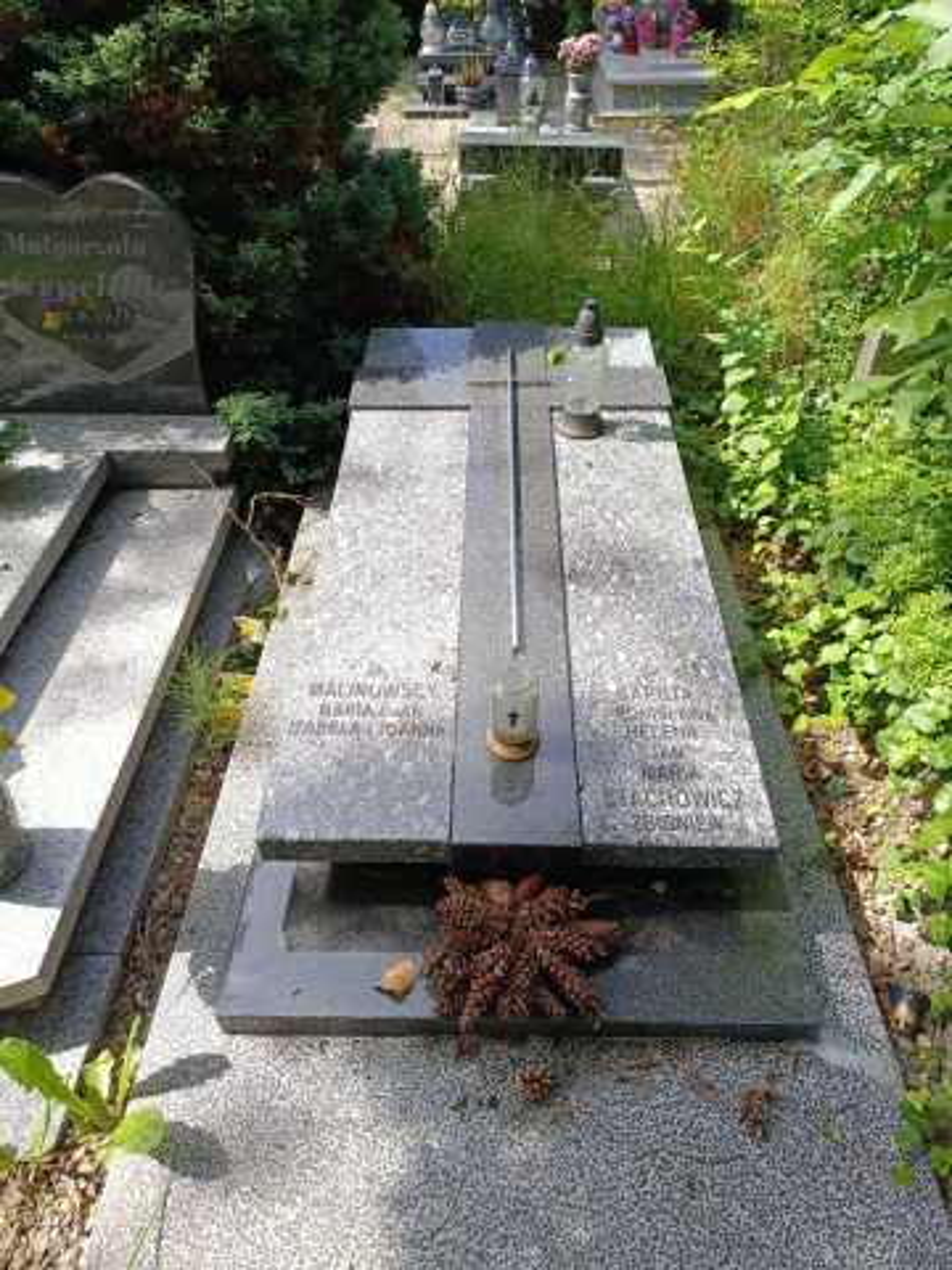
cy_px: 635
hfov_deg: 56.8
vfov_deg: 71.6
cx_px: 476
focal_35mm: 24
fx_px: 880
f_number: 1.65
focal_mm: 6.14
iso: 50
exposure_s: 1/168
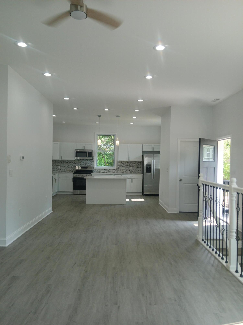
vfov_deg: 67.3
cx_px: 122
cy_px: 162
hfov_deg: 53.1
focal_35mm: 26
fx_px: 243
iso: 40
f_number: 1.8
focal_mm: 3.98
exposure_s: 1/60
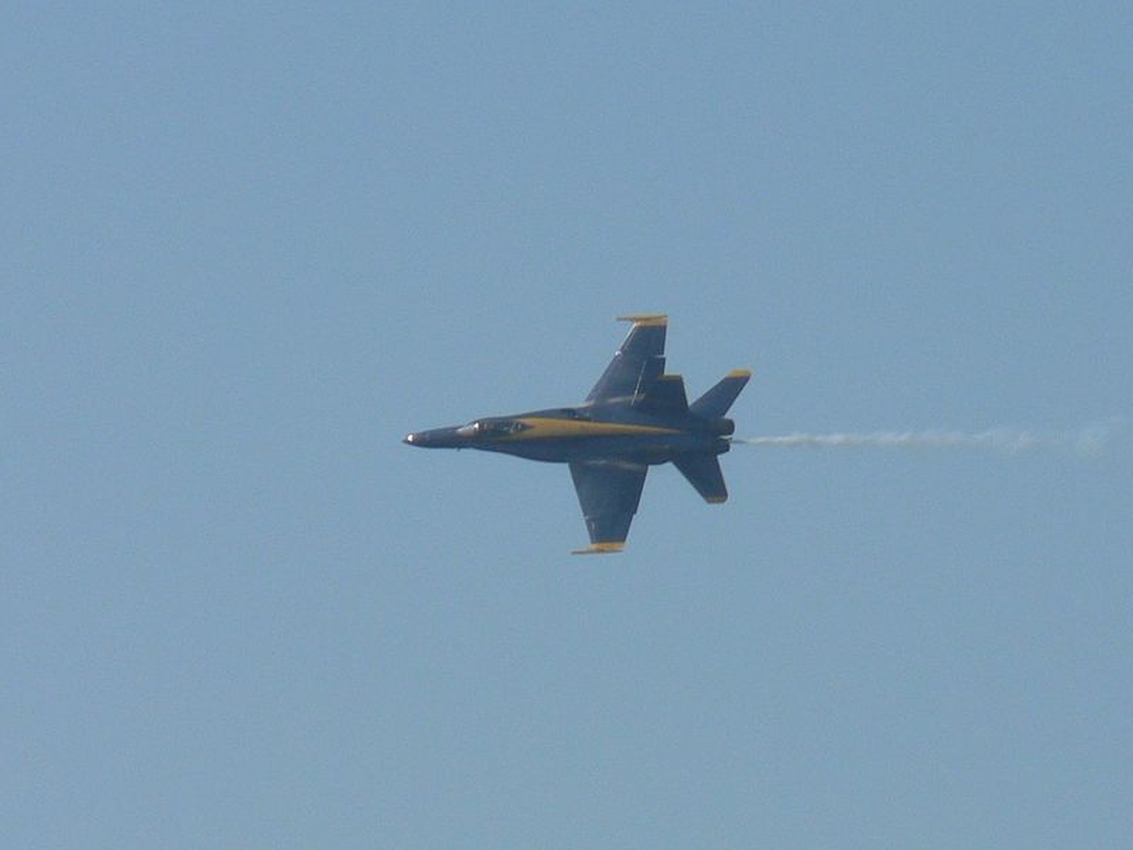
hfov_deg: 4.6
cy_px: 425
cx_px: 566
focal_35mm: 432
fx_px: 14140
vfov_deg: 3.4
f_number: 5.6
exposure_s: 1/800
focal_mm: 72
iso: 80
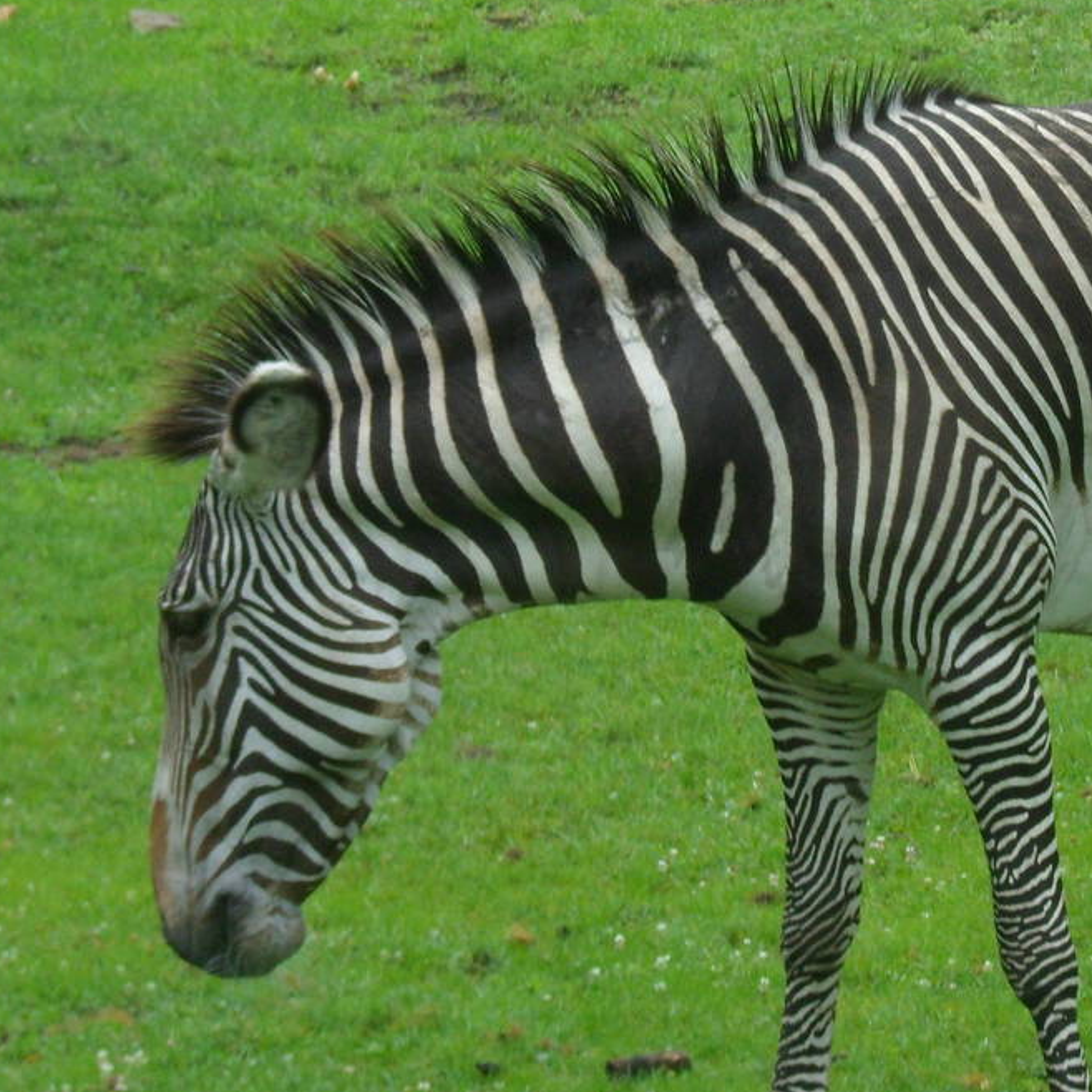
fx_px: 12420
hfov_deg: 5.0
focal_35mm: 348
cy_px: 360
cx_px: 1070
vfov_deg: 5.0
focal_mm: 28.7
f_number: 5.5
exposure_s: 1/180
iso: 80
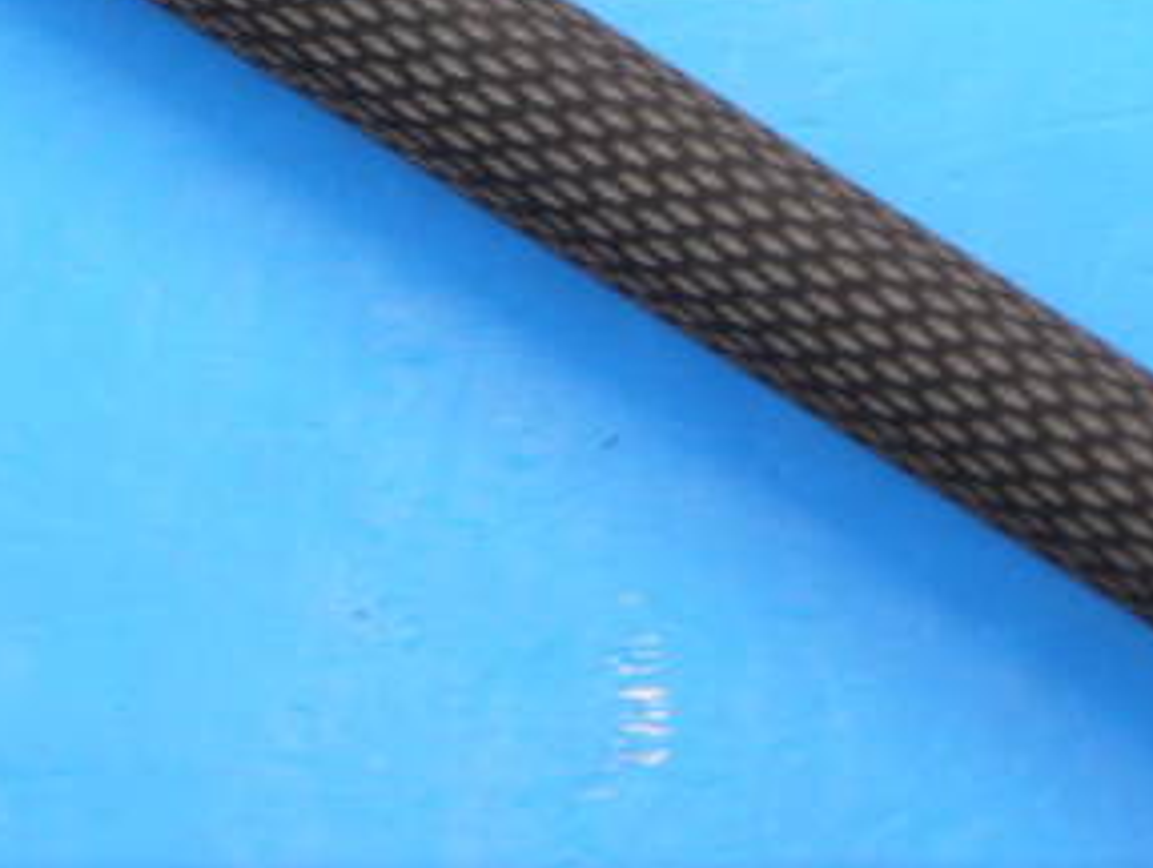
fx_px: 6236
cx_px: 362
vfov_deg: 7.9
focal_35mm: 187
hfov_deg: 10.6
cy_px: -92
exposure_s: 1/80
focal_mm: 42
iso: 800
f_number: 5.6
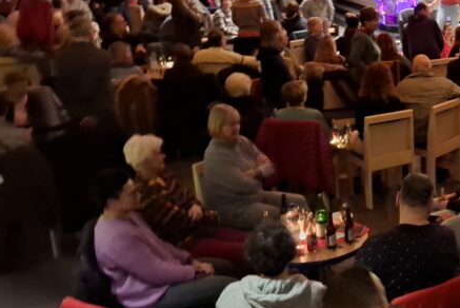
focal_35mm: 56
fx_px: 716
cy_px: 160
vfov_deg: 24.2
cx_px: 518
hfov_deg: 31.3
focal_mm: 5.54
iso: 1000
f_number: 1.8
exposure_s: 1/20
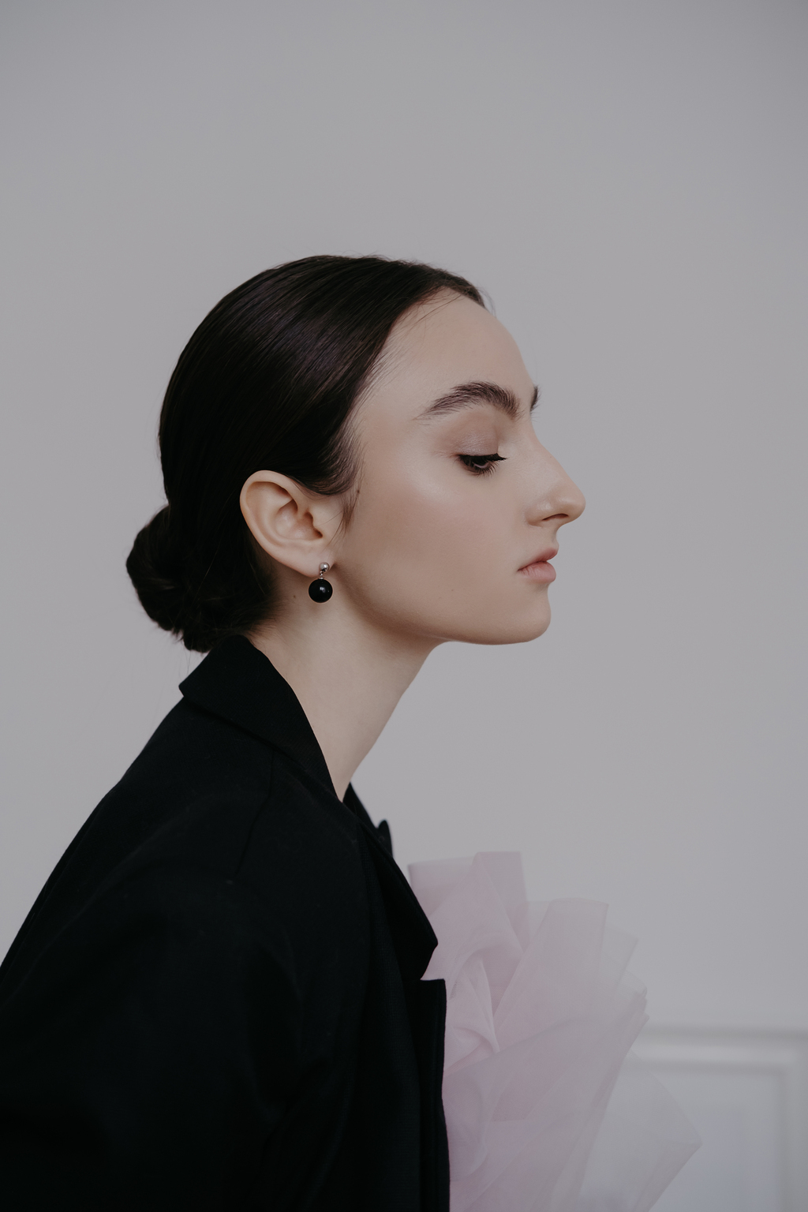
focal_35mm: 53
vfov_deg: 37.5
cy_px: 606
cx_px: 404
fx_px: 1784
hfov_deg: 25.5
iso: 500
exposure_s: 1/125
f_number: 3.2
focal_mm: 35
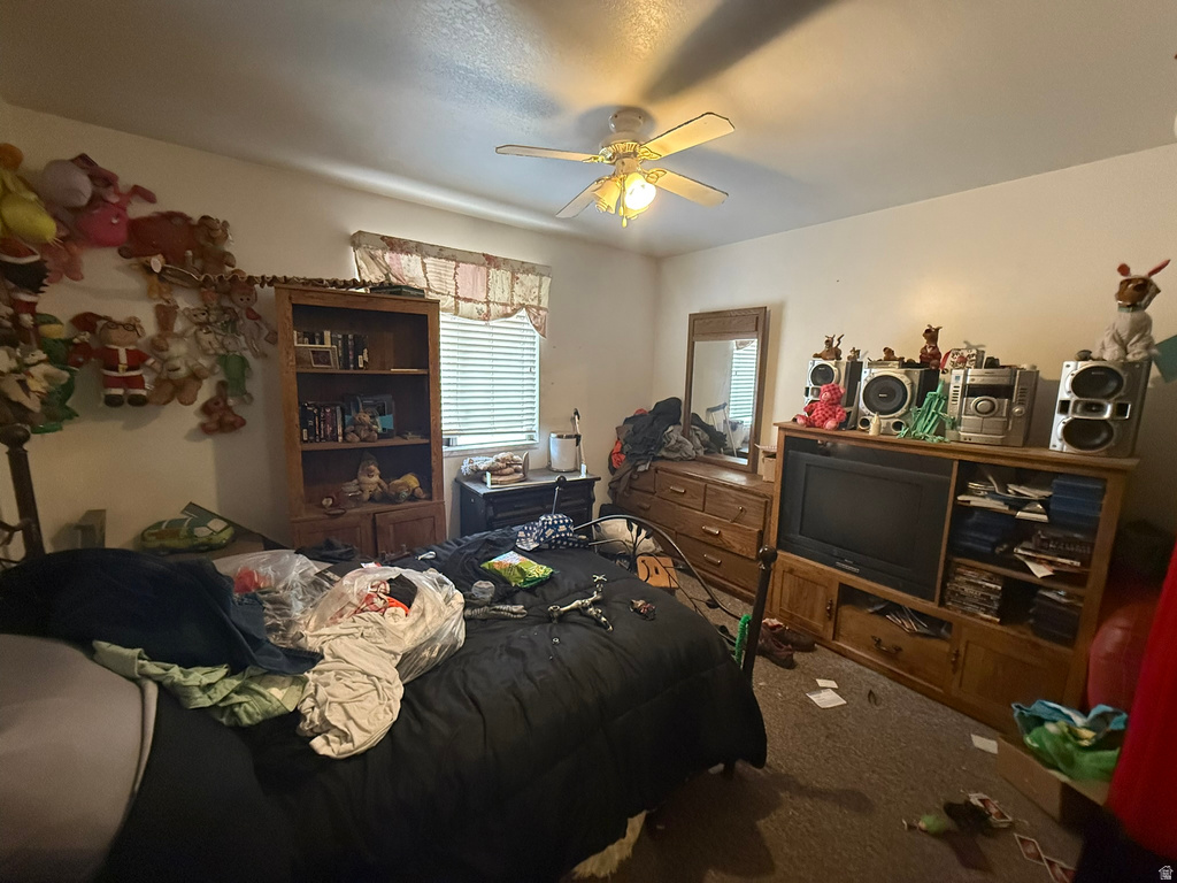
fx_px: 476
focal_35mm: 14
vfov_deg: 85.7
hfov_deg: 102.1
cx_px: 588
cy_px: 442
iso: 800
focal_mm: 2.22
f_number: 2.2
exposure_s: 1/60
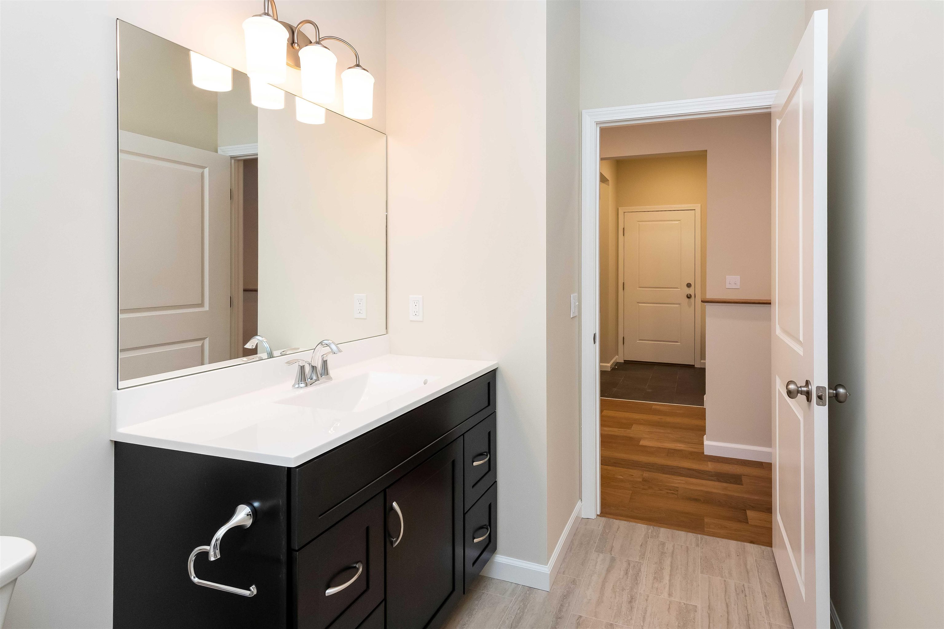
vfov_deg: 67.4
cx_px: 472
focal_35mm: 18
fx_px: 472
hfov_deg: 90.0
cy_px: 314
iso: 500
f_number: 7.1
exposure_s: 1/100
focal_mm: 12
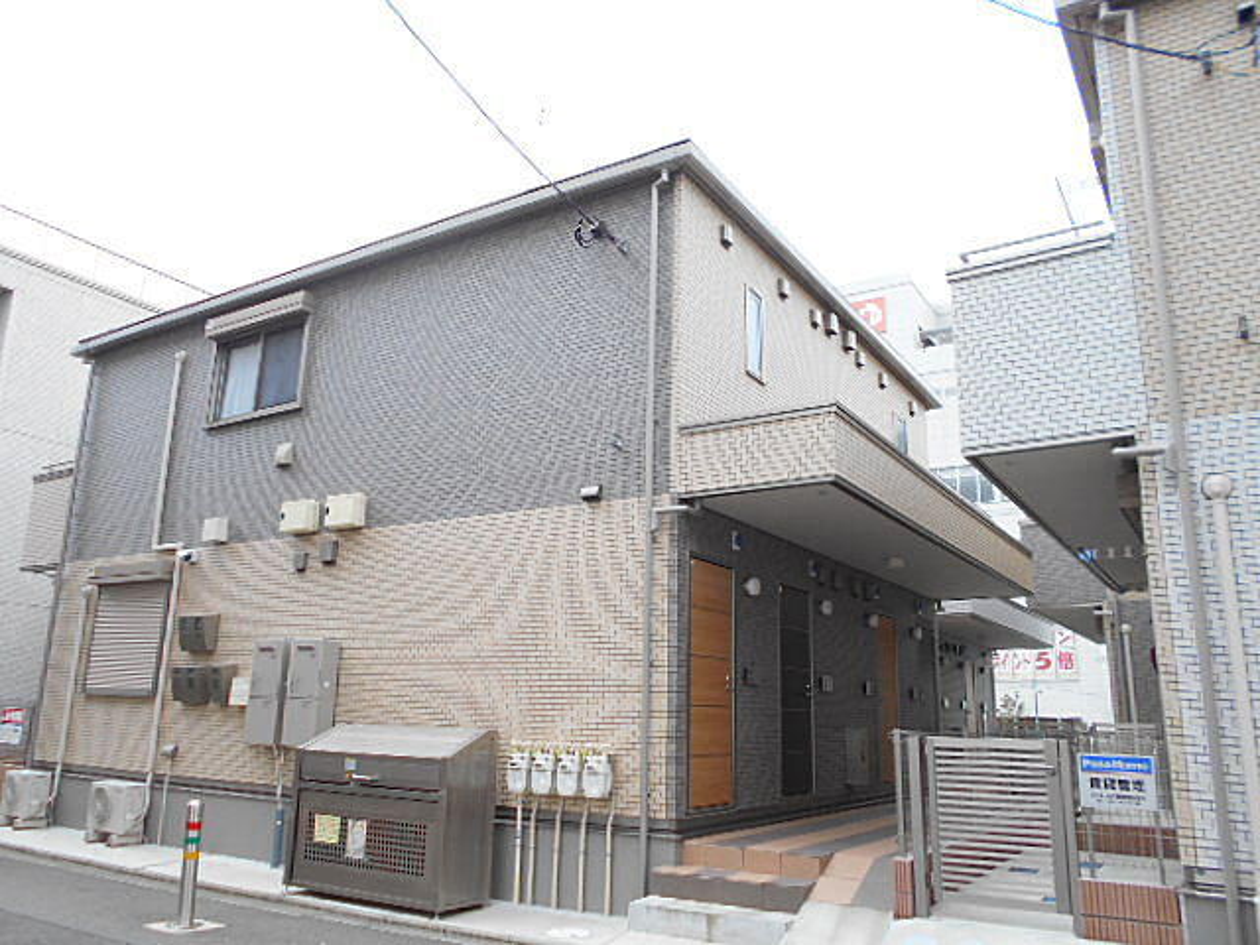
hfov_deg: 67.3
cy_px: 472
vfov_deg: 53.1
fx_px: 946
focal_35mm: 26
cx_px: 630
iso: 80
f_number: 3.2
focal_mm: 4.6
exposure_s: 1/250
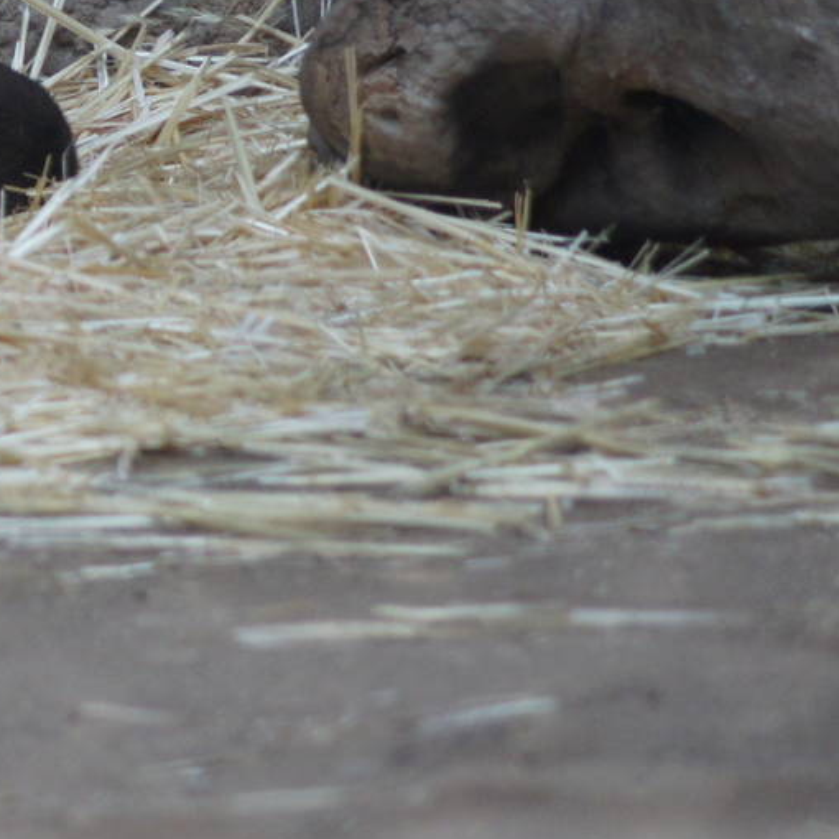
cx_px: -235
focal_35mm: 420
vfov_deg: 4.2
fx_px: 11526
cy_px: 118
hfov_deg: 4.2
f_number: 4.5
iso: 800
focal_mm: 105
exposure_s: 1/320
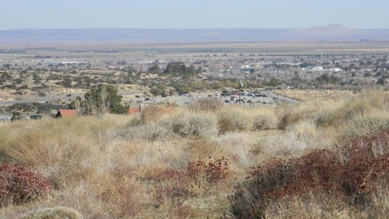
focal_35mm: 182
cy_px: 102
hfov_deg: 11.8
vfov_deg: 6.7
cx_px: 185
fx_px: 1877
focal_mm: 26.8
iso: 80
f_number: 5
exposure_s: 1/636
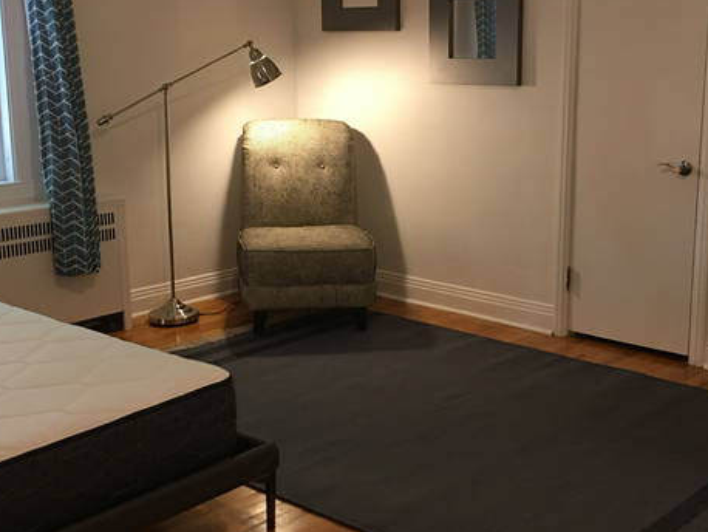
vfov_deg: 29.1
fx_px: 1023
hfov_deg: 38.2
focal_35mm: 50
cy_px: 254
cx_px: 365
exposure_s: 1/15
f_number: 2.2
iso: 50
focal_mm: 4.15
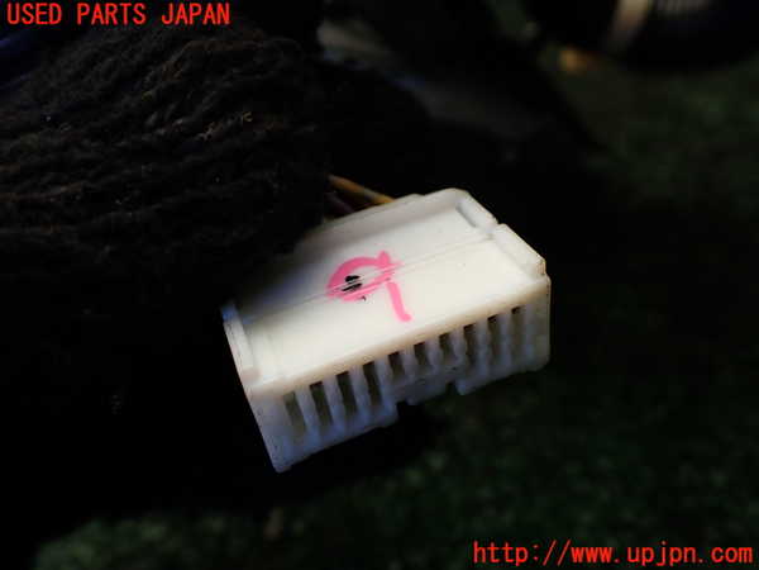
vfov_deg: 46.8
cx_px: 380
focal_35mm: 30
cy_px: 285
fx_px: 658
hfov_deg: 60.0
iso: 160
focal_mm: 5.4
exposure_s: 1/125
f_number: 2.3
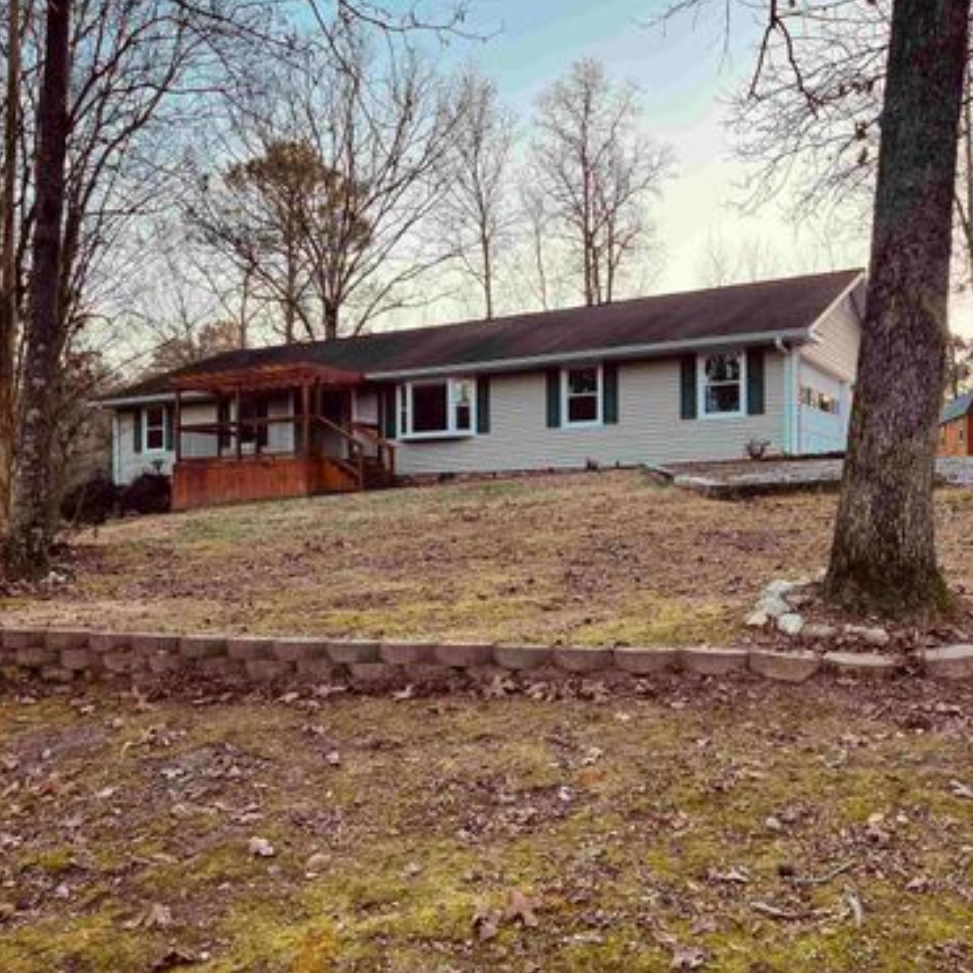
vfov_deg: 52.5
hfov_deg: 52.5
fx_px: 986
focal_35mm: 31
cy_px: 486
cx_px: 464
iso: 50
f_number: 1.6
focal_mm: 5.1
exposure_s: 1/164
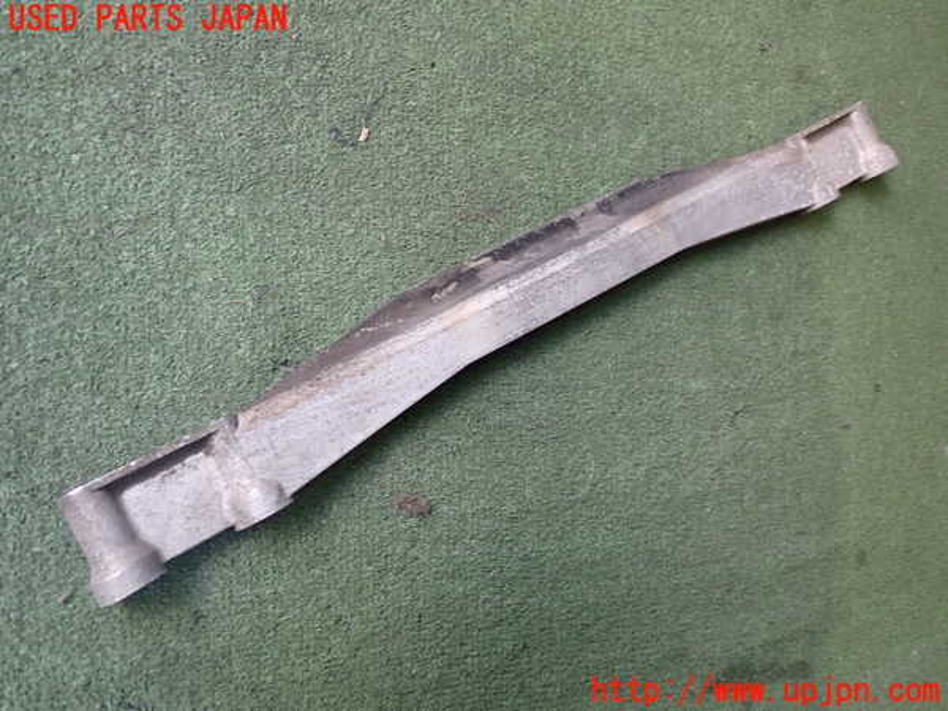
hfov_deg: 60.0
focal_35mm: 30
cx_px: 474
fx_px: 822
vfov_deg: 46.8
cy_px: 356
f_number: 2.3
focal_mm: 5.4
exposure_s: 1/60
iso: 200
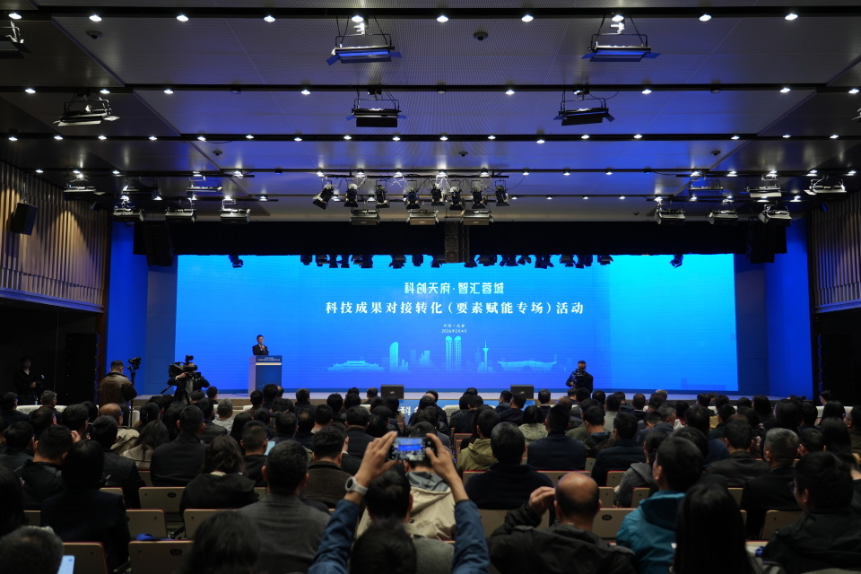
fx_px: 789
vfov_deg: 40.0
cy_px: 287
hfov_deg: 57.2
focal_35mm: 33
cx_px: 430
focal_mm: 33
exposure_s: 1/60
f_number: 4
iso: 320
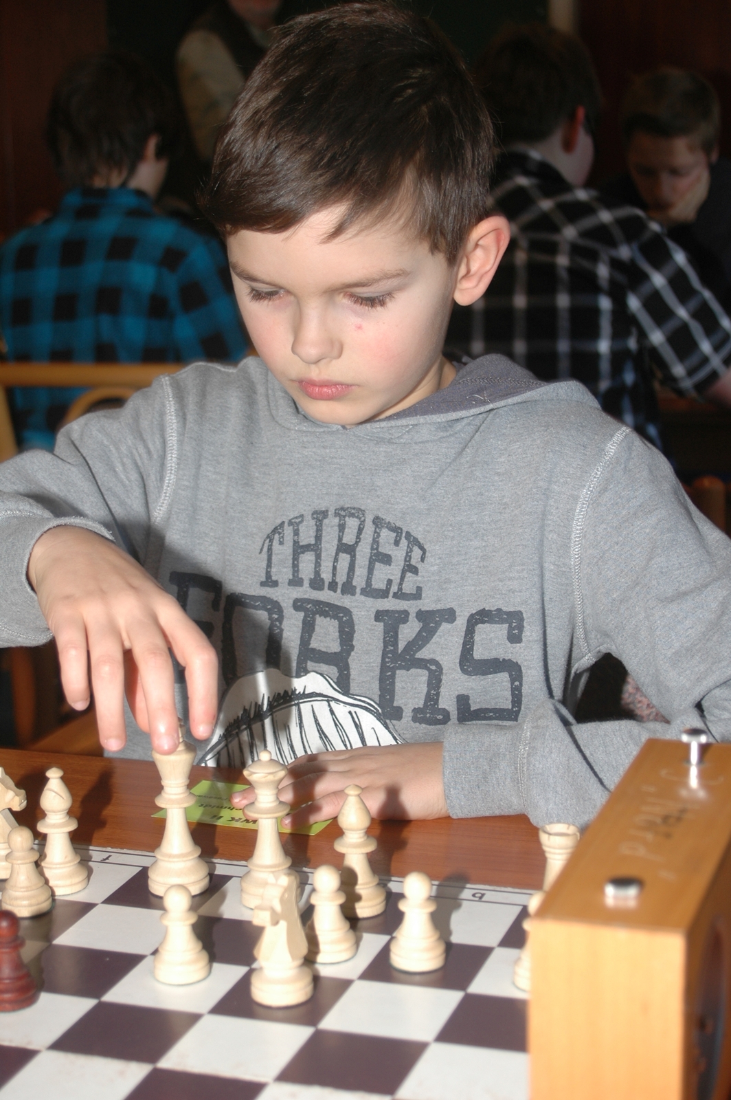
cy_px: 550
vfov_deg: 31.9
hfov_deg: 21.5
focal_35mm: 63
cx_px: 366
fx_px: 1922
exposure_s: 1/60
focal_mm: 42
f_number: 5.3
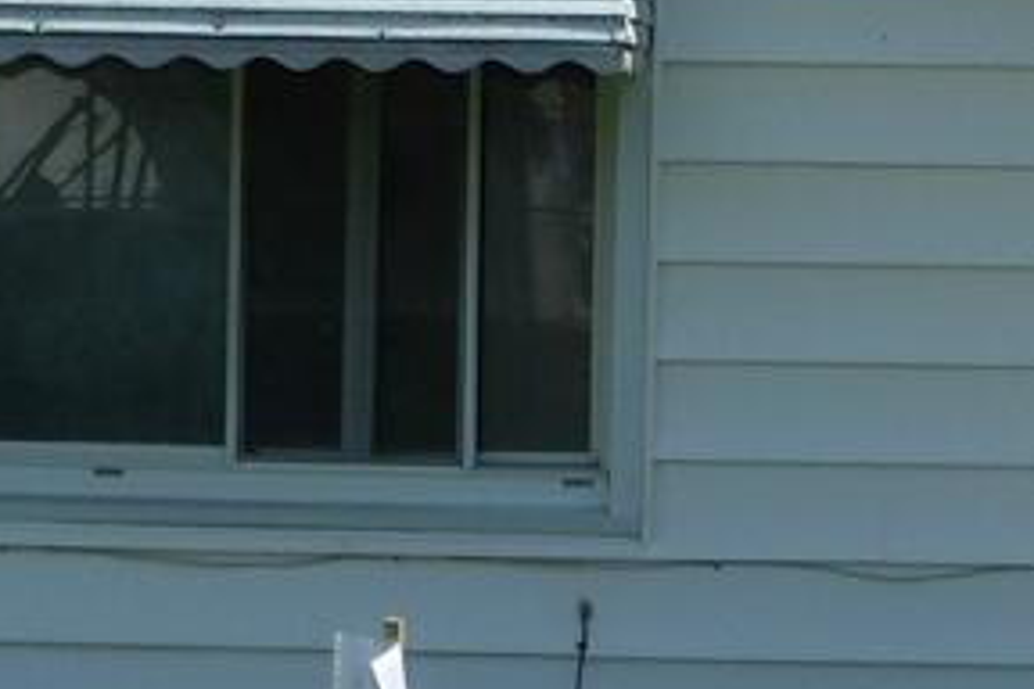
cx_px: 801
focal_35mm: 131
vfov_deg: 10.4
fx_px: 3762
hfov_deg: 15.6
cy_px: 90
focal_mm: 5.1
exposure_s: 1/757
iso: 100
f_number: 4.3
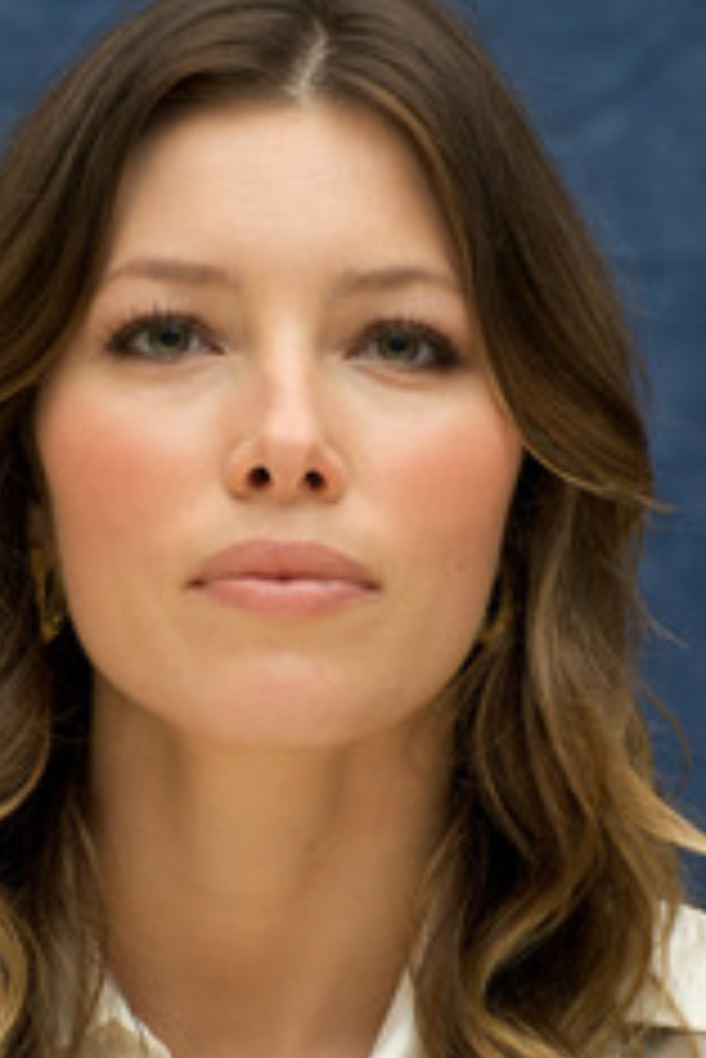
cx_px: 357
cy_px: 720
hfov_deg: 6.5
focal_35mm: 212
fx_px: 6227
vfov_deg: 9.7
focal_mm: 125
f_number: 7.1
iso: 500
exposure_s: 1/60
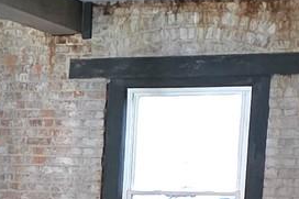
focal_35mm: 180
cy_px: 434
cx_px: -261
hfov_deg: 10.6
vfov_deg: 7.3
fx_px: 1494
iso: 1250
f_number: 1.7
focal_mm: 6.3
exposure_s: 1/12
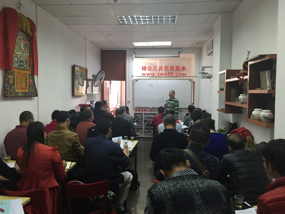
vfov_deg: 48.2
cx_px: 142
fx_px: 239
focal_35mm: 29
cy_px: 107
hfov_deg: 61.7
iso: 40
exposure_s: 1/17
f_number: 2.2
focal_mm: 4.15
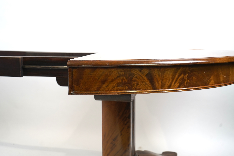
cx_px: 117
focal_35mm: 43
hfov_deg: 45.4
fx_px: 279
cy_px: 78
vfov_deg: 31.2
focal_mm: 43
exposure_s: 1/125
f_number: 5
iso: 640
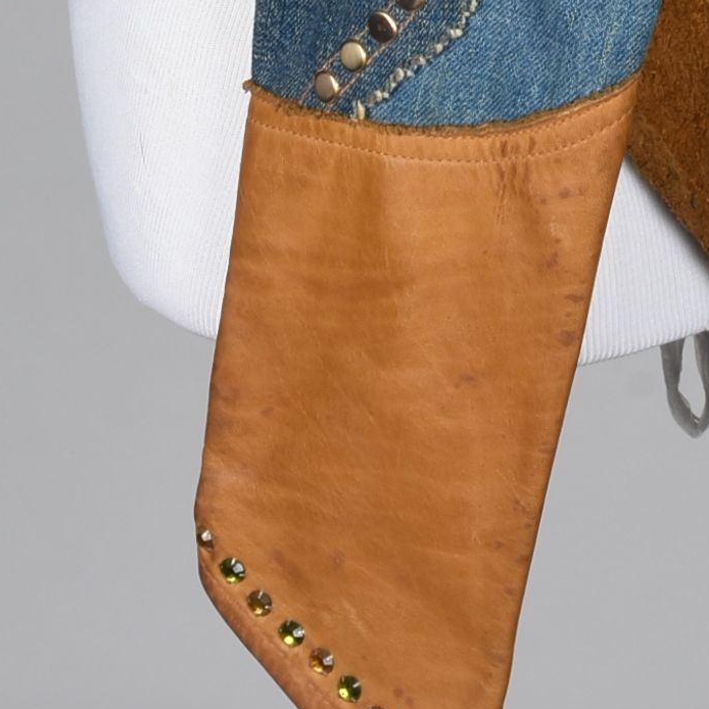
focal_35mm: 264
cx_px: 542
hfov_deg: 6.6
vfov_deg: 6.5
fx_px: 6118
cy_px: -579
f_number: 14
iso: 200
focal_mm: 48
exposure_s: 1/125
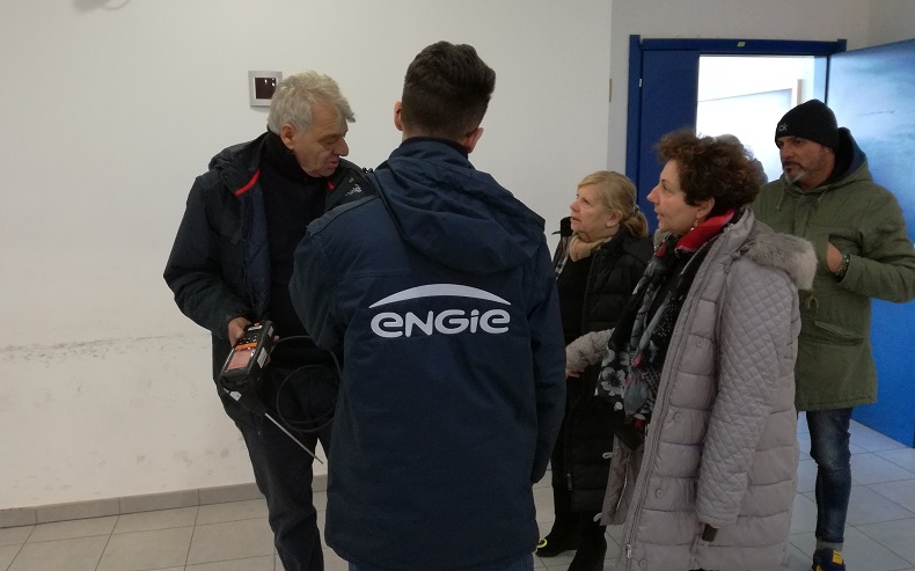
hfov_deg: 64.7
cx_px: 459
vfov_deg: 43.1
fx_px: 723
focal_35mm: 29
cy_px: 294
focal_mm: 3.79
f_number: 2
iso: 250
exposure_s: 1/33.3
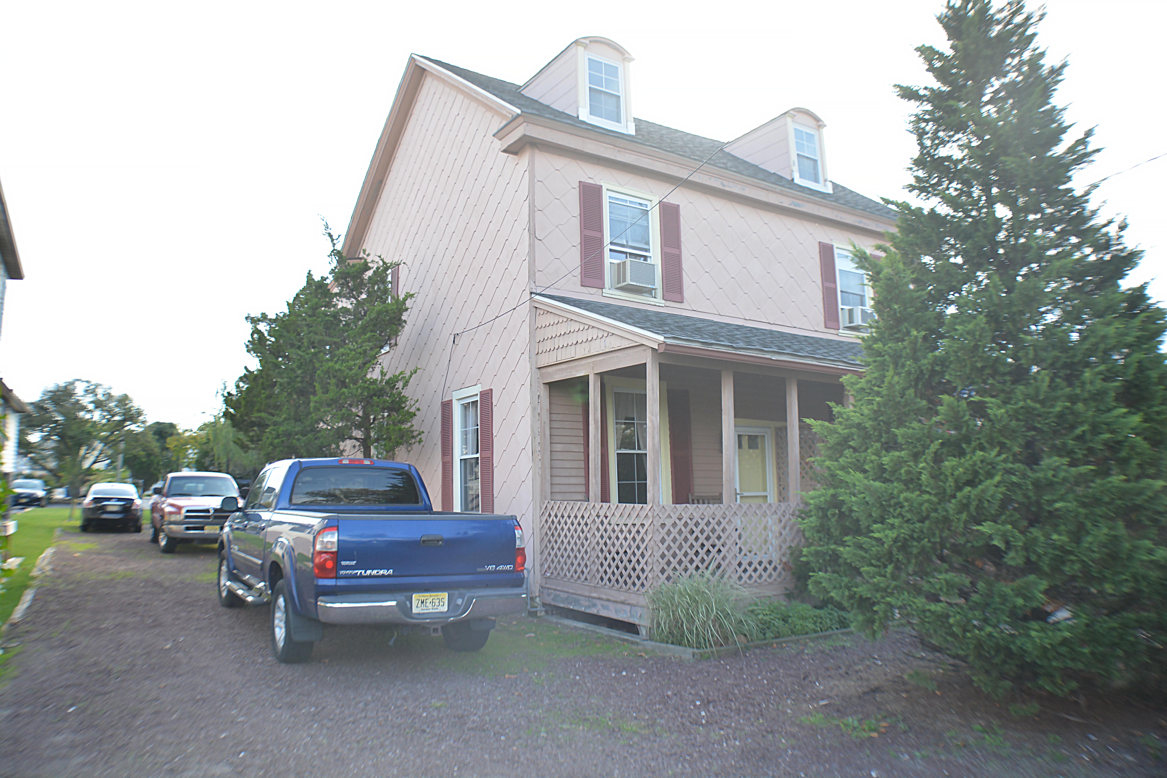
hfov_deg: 57.2
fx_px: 1070
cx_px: 584
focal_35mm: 33
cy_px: 389
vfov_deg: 40.0
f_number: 4
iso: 400
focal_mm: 22
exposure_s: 1/640
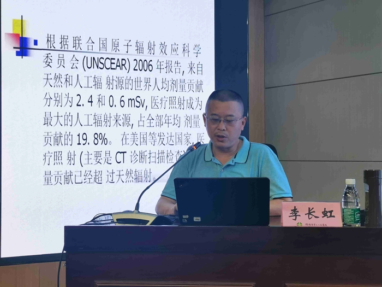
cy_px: 144
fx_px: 530
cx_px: 191
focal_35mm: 48
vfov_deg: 30.3
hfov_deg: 39.7
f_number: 1.8
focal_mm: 5.58
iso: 64
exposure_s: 1/120
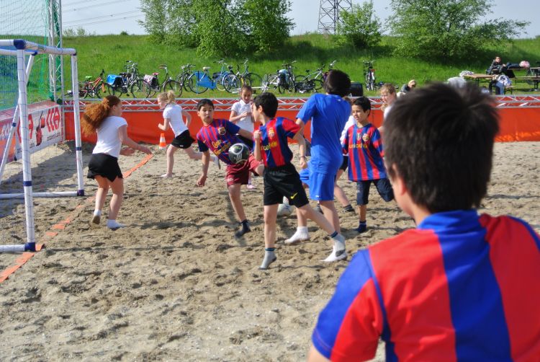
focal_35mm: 61
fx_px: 916
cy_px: 181
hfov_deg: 32.8
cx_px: 270
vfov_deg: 22.3
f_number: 5
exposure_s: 1/500
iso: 100
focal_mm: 22.7
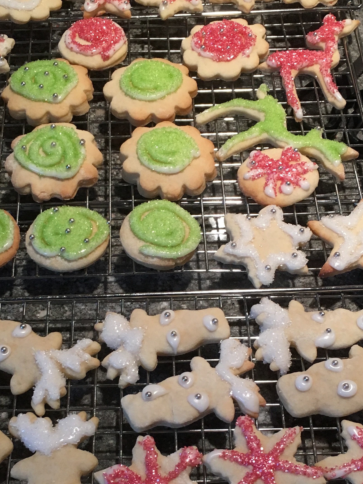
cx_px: 164
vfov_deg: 34.4
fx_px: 769
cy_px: 342
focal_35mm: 55
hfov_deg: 26.5
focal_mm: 4.15
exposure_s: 1/30
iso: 80
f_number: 2.2
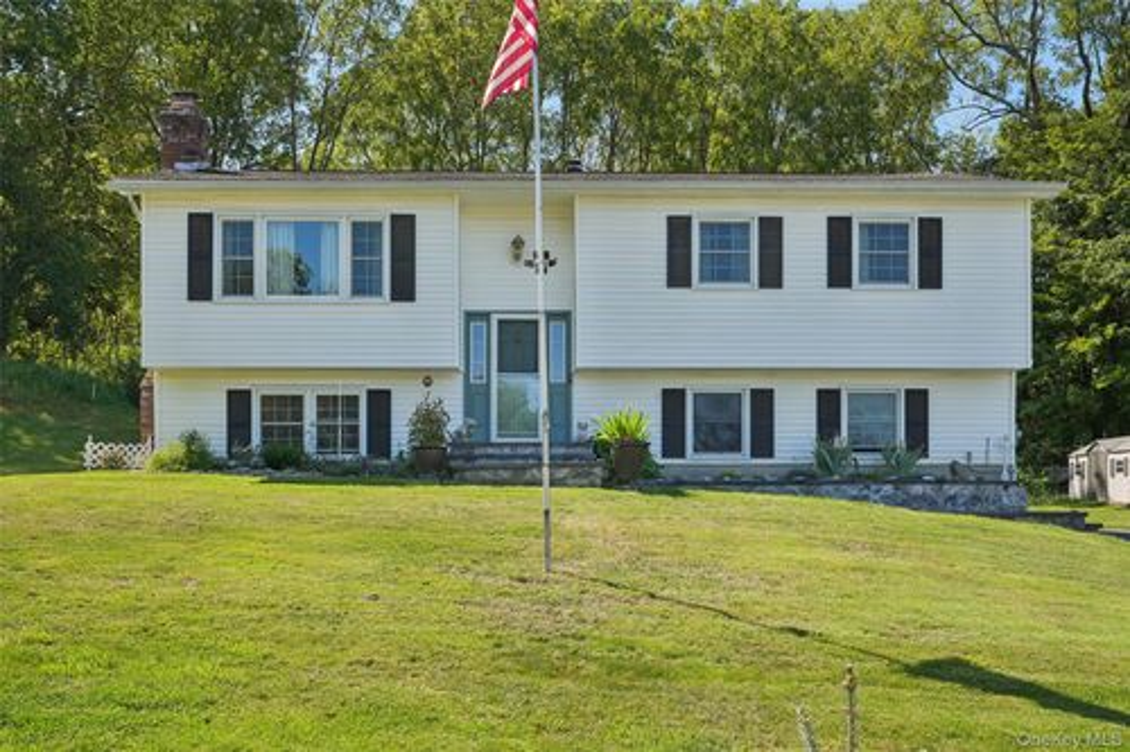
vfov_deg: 37.8
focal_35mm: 35
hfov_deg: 54.5
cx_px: 565
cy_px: 376
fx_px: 1098
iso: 100
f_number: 8
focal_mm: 35
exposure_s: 1/125
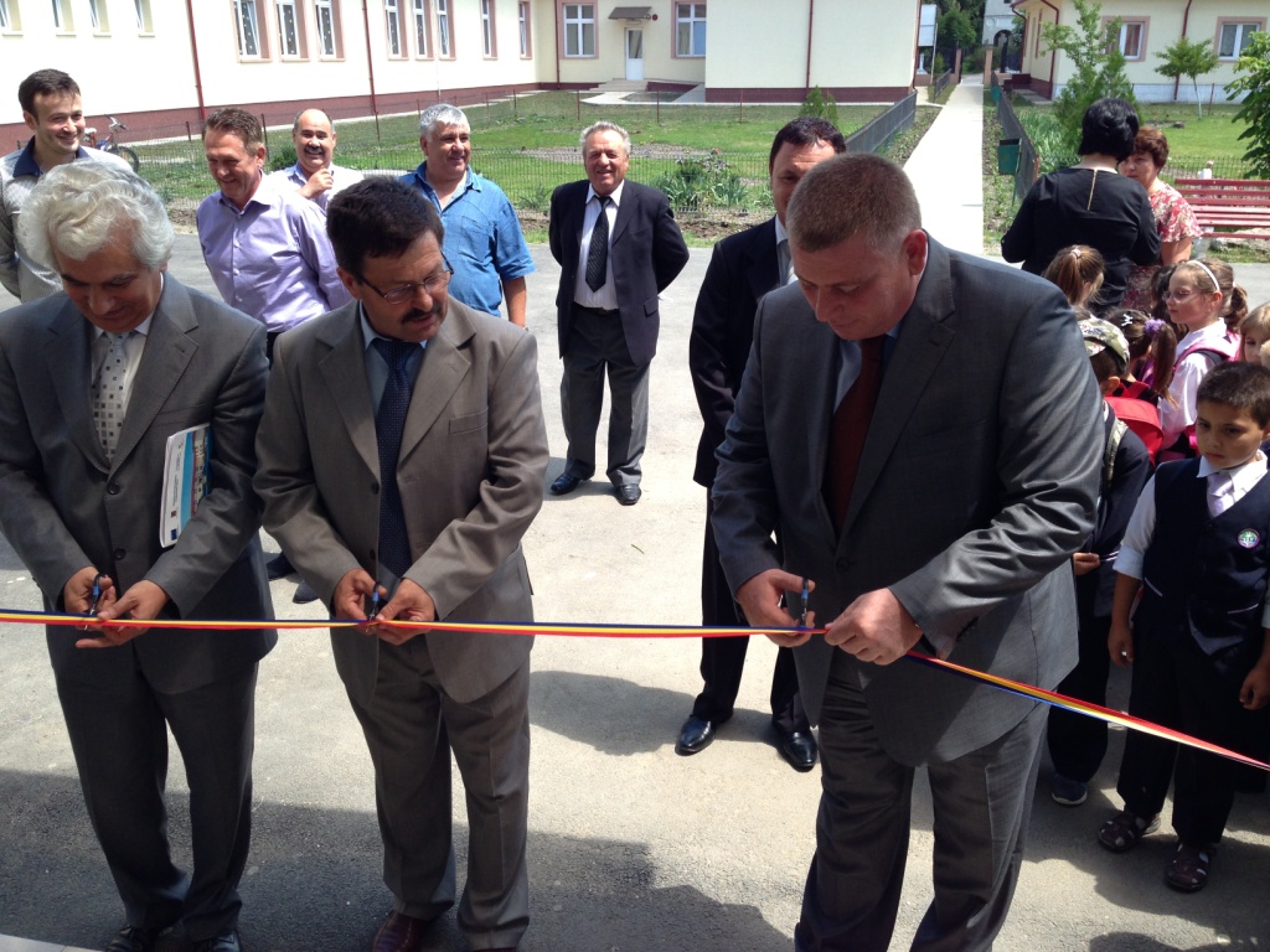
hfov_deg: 55.4
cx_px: 635
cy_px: 476
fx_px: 1211
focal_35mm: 33
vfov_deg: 42.9
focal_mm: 4.13
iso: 64
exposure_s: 1/455
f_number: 2.4
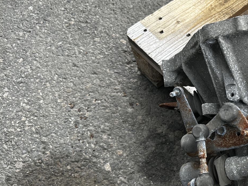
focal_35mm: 53
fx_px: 380
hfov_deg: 33.0
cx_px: 251
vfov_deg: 27.4
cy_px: 125
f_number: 1.78
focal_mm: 6.86
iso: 80
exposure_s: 1/555
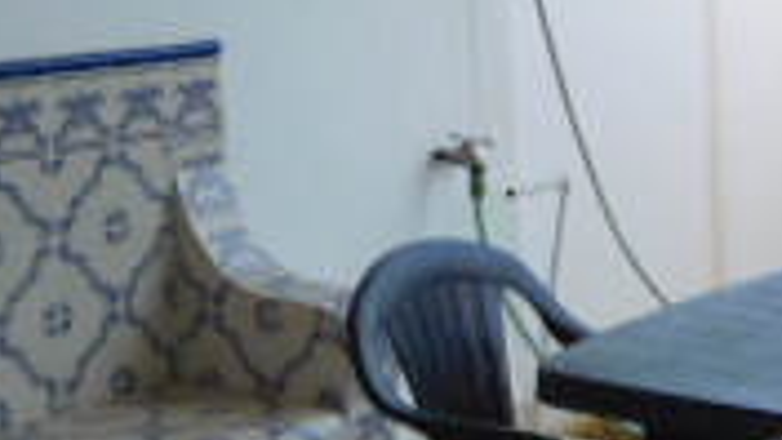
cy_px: 53
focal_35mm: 99
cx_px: 675
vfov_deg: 12.2
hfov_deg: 21.2
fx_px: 2053
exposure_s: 1/320
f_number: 3.4
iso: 125
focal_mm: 4.5
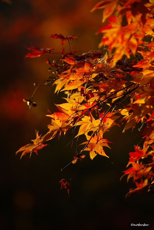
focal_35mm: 450
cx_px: 77
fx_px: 2886
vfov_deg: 4.6
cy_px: 115
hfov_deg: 3.1
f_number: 5.6
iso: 200
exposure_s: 1/400
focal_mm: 300
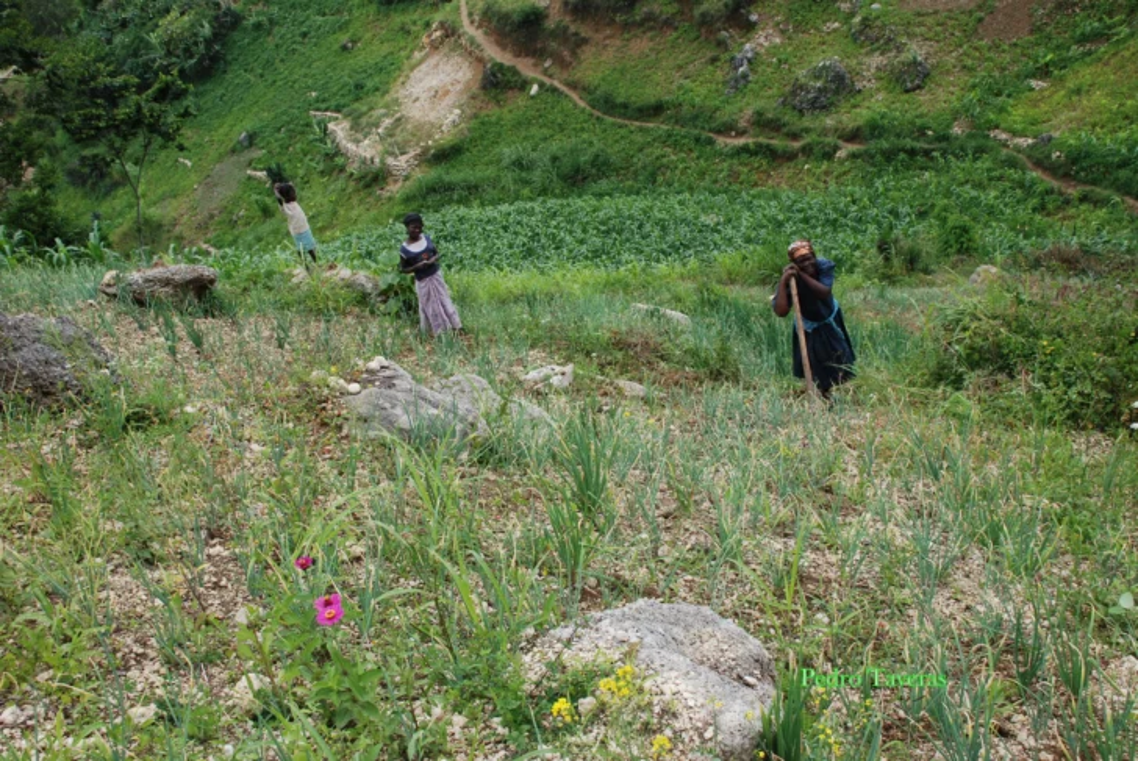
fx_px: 1234
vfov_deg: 34.3
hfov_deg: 49.5
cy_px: 380
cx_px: 569
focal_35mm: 39
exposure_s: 1/160
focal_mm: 26
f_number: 6.3
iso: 125
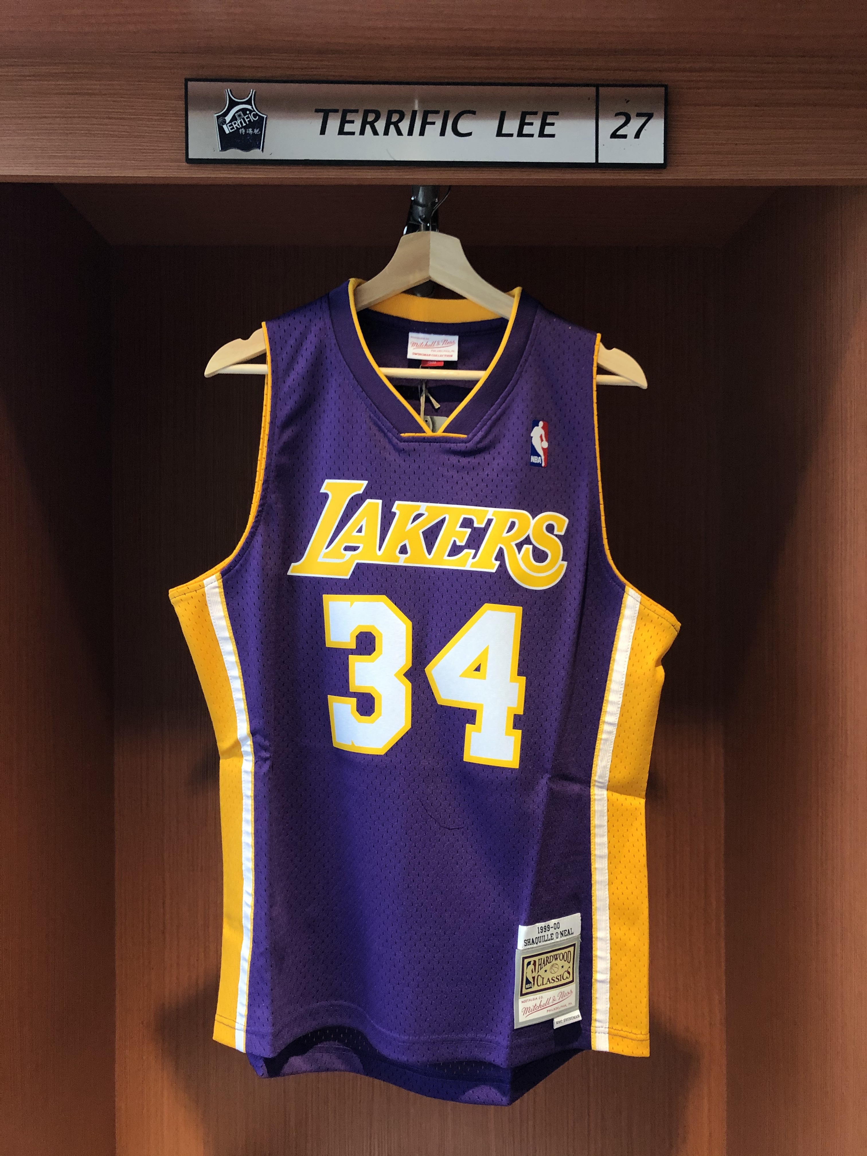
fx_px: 935
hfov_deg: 49.7
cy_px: 578
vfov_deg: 63.4
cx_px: 434
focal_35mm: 28
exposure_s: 1/30
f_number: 1.8
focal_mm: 3.99
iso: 40
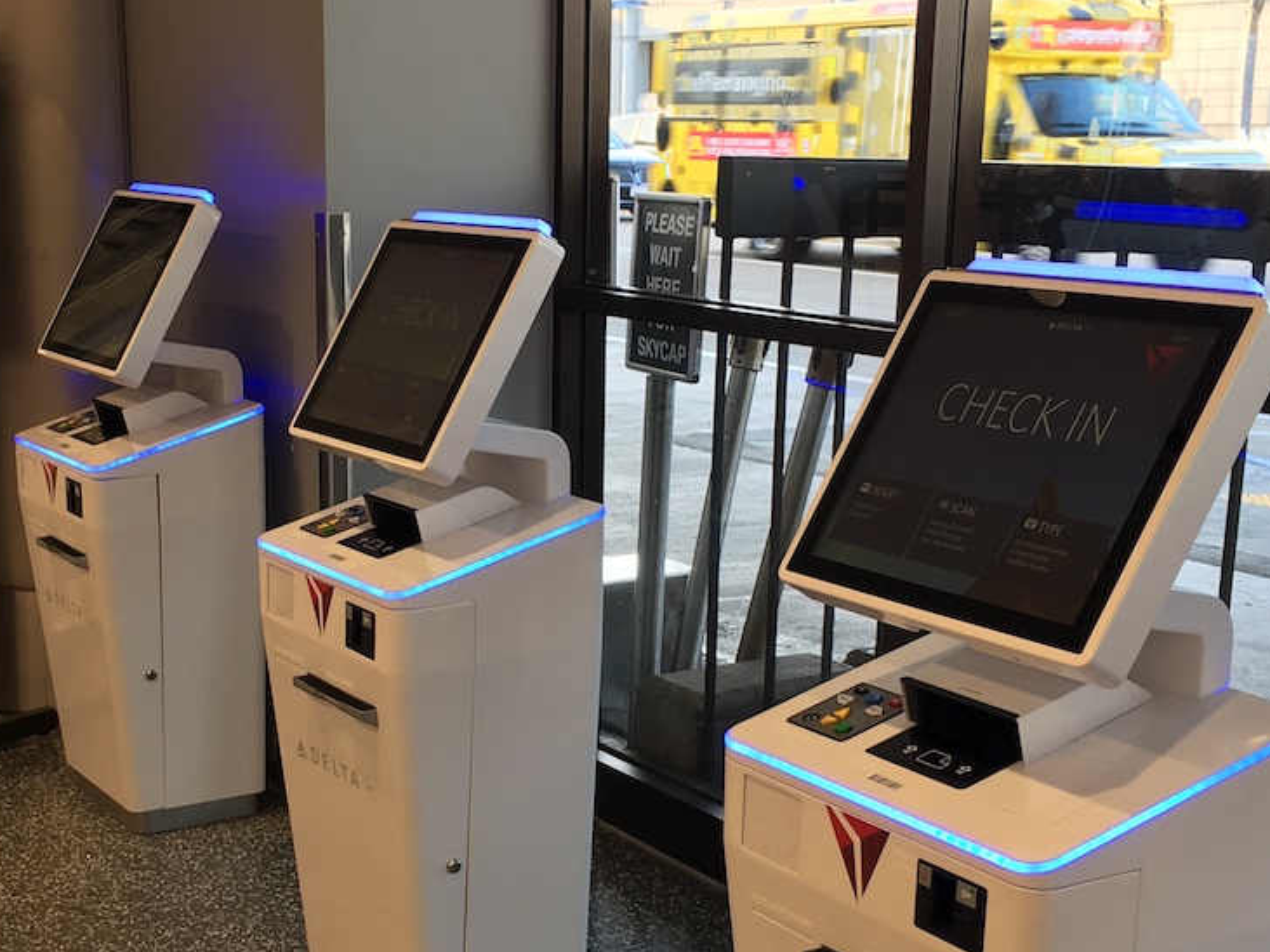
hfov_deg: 34.1
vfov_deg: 25.9
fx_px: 2054
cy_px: 665
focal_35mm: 56
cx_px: 463
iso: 25
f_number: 2.2
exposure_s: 1/40
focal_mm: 4.15
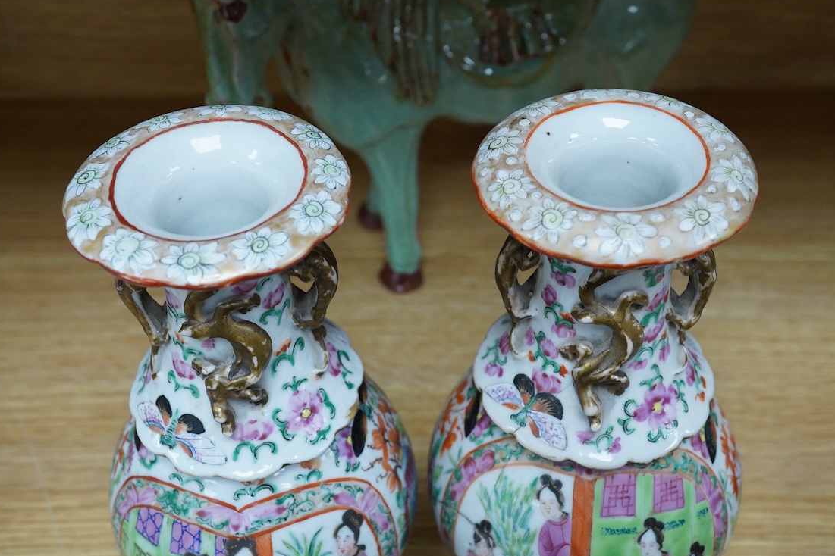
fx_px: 1067
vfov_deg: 29.2
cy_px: 276
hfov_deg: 42.7
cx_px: 417
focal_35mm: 46
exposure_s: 1/160
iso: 2500
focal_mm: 30
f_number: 10
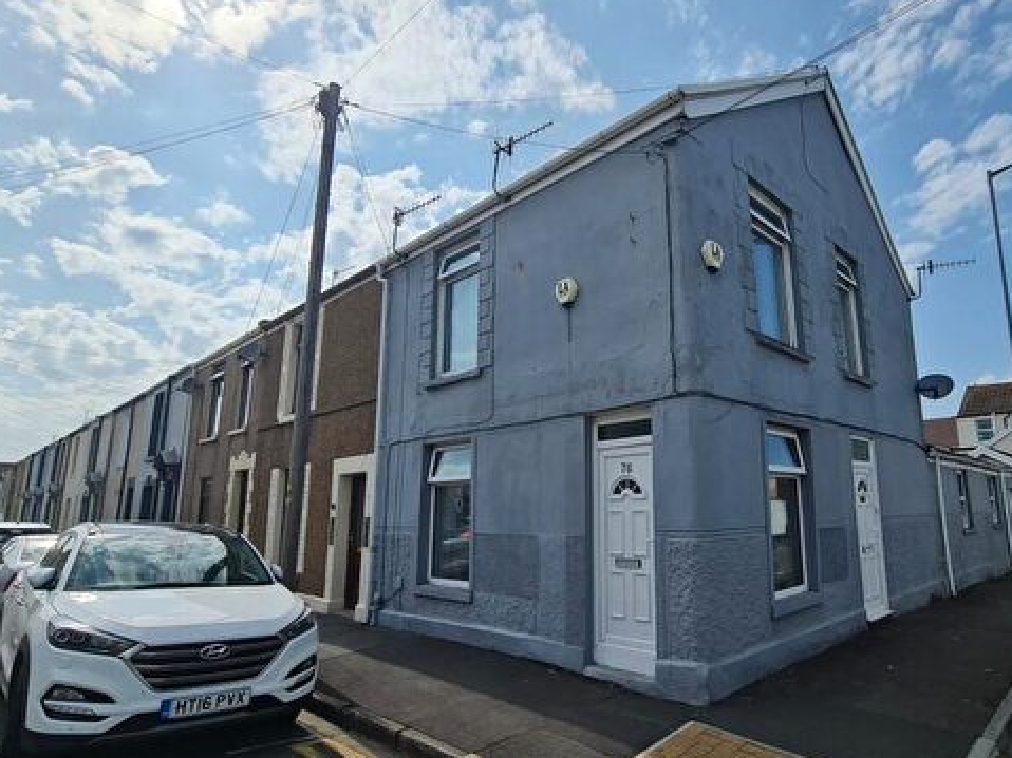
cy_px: 392
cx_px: 625
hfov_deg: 83.2
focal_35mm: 19
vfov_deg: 68.6
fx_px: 555
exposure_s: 1/4688
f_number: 2.2
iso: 64
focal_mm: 2.2
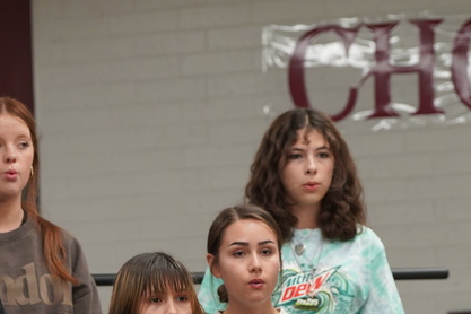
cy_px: 385
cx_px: 77
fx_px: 3951
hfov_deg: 6.8
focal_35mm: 302
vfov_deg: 4.5
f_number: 4
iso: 1600
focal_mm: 123
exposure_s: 1/160
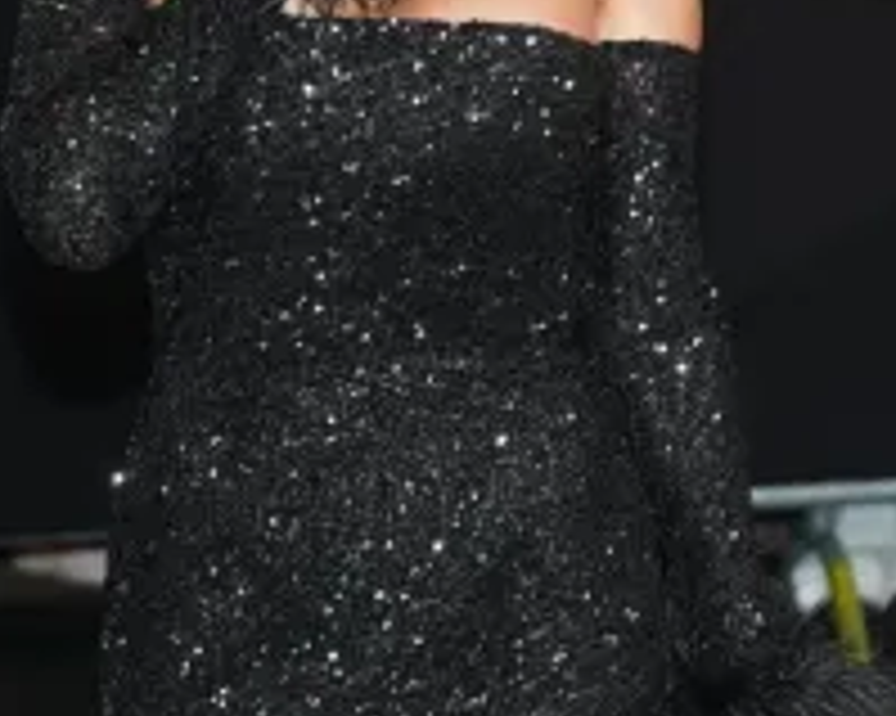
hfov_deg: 11.1
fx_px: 4373
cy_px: 151
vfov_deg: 9.3
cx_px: 1459
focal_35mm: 165
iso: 1250
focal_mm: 46
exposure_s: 1/200
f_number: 4
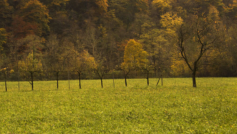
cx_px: -45
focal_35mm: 100
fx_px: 628
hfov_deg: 20.1
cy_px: -49
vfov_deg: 11.7
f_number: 5.6
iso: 64
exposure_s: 1/50
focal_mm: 40
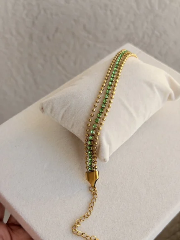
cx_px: 90
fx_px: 333
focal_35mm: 48
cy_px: 120
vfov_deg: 39.6
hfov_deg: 30.3
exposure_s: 1/699
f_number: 1.78
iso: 64
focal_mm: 6.76
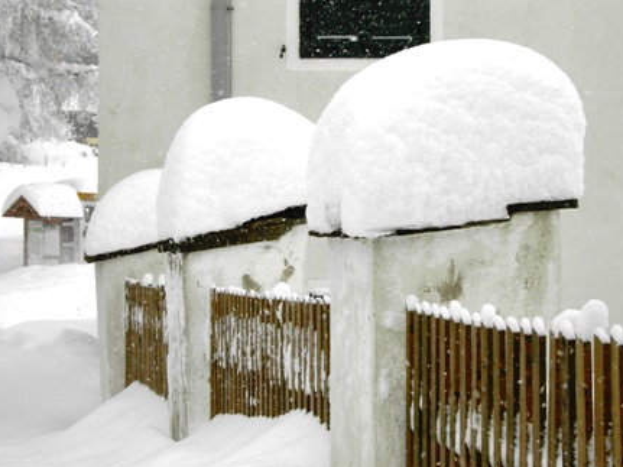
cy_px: 230
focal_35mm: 101
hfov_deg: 19.5
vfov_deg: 14.6
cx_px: 308
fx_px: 1817
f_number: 6.7
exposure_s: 1/160
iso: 100
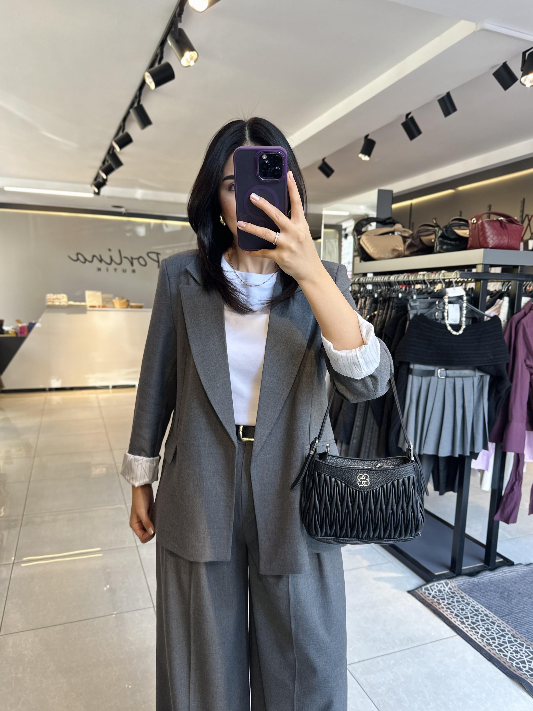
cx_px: 266
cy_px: 356
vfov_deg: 71.6
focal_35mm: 24
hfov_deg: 56.8
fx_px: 493
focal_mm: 6.86
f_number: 1.78
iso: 100
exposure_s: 1/100
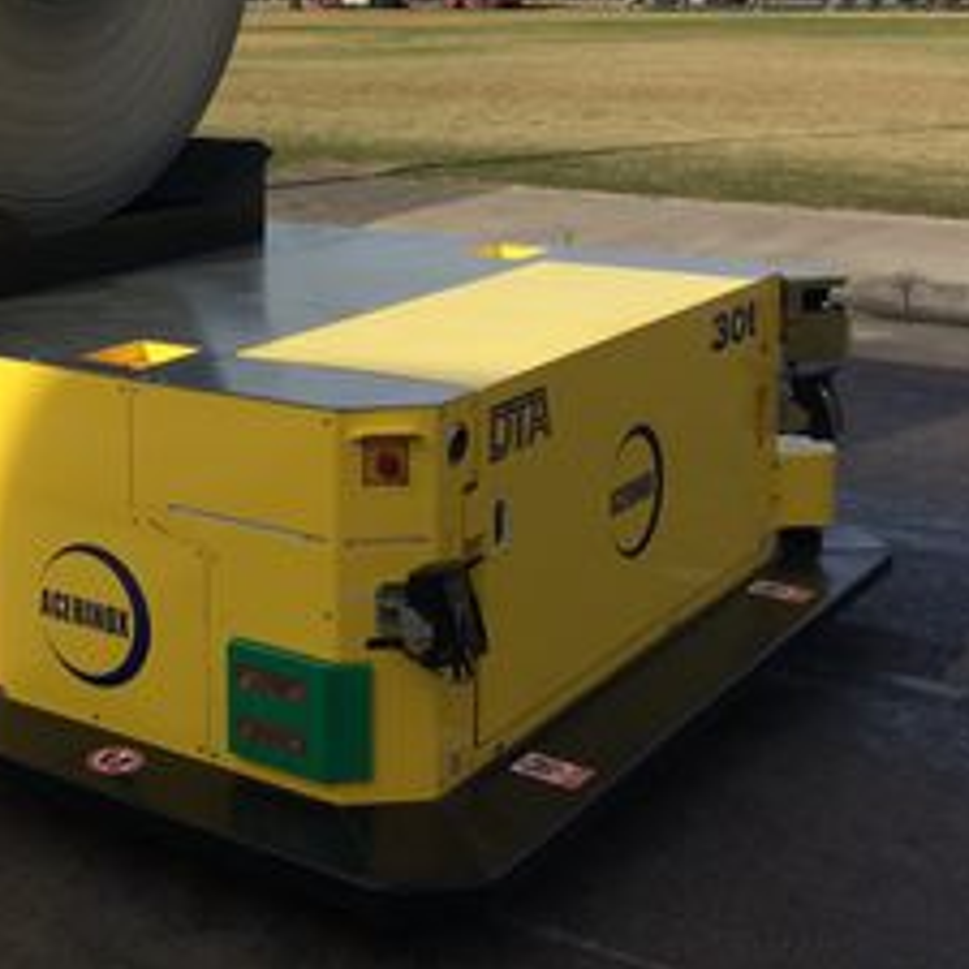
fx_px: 1805
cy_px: 170
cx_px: 73
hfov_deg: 28.7
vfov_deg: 29.3
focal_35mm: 57
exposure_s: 1/2740
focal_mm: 4.15
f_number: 2.2
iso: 32
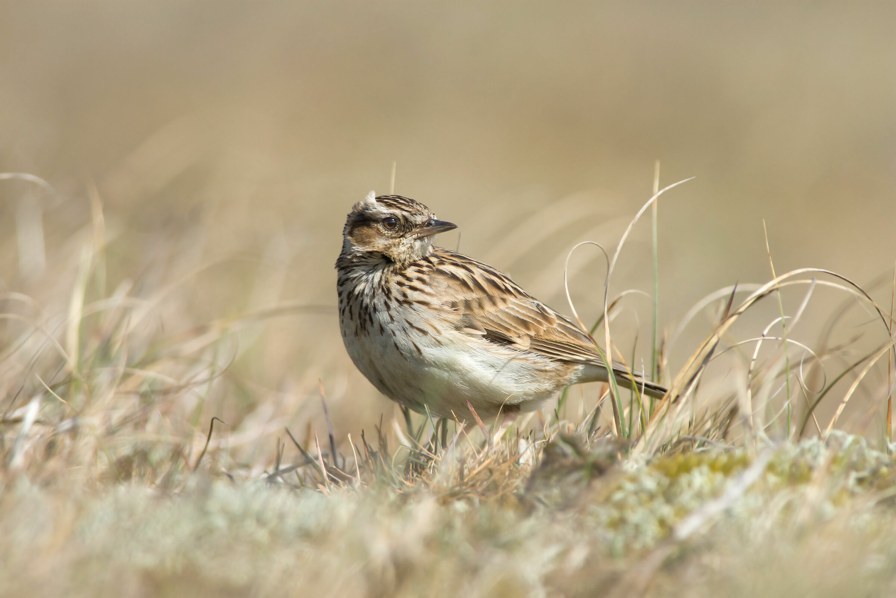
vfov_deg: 1.8
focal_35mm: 750
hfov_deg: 2.7
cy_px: 299
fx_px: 18665
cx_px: 448
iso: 320
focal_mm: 500
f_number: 8
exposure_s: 1/1000
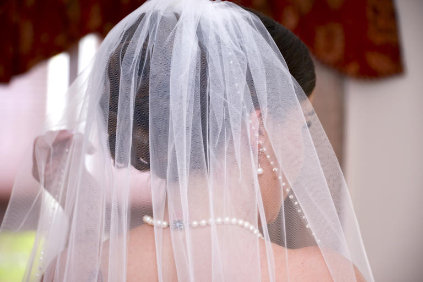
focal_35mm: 125
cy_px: 141
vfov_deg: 11.0
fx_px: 1470
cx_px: 212
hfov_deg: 16.4
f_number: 6.3
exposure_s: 1/80
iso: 400
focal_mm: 125
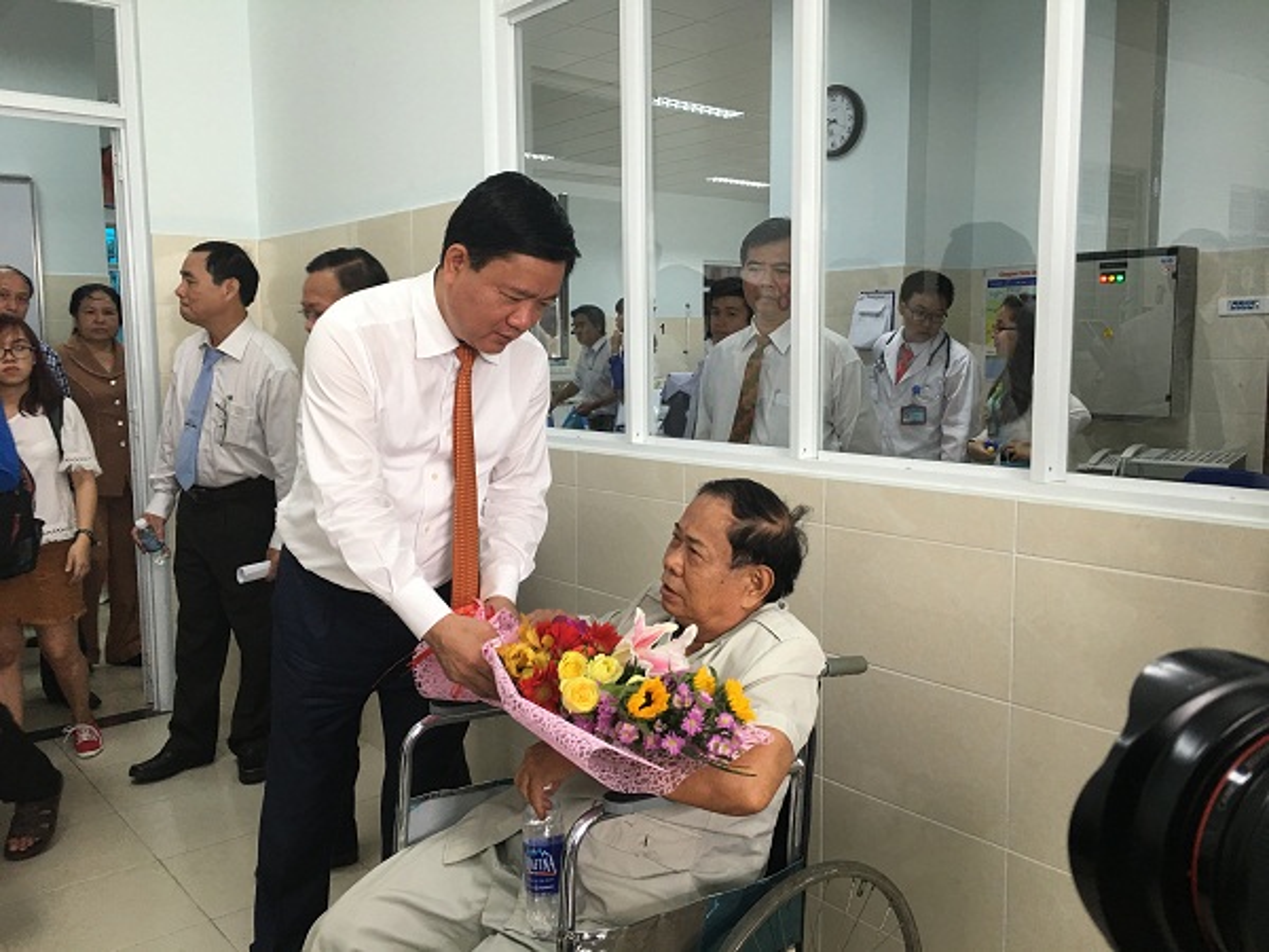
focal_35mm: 29
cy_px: 476
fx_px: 1063
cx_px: 634
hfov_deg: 61.7
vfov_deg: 48.2
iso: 50
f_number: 2.2
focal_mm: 4.15
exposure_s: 1/33
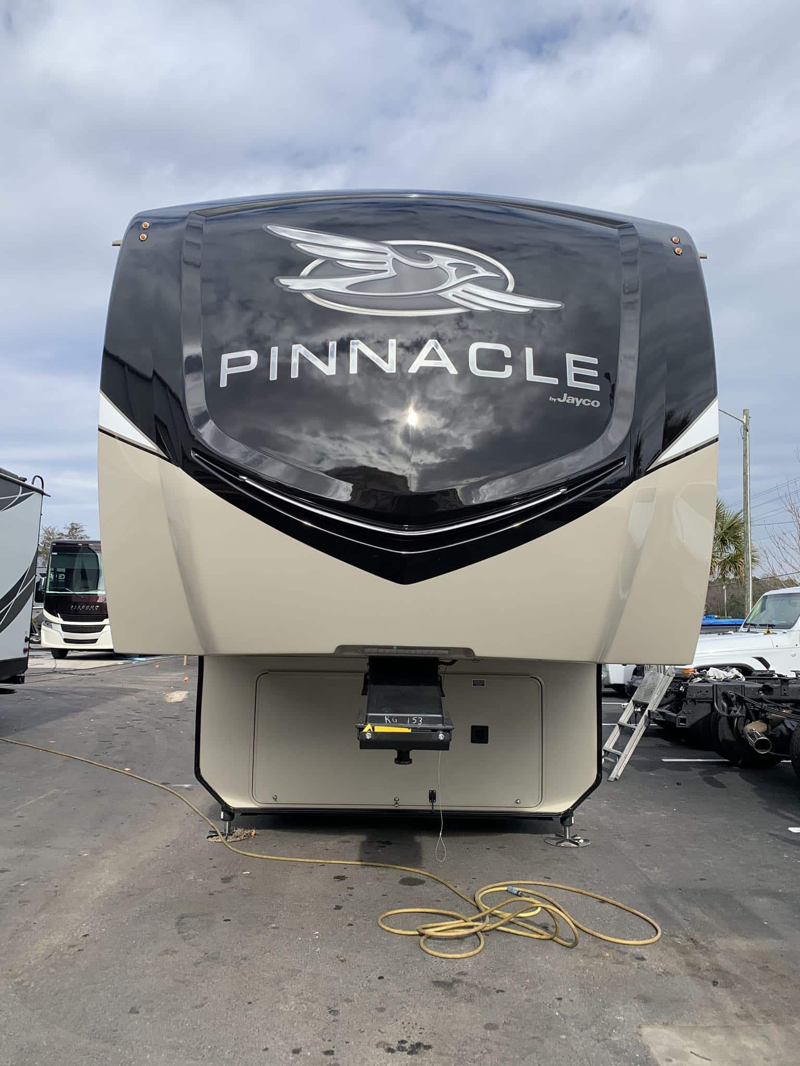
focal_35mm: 26
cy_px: 533
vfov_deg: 67.3
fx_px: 801
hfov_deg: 53.1
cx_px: 400
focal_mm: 4.25
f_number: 1.8
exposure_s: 1/1406
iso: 25
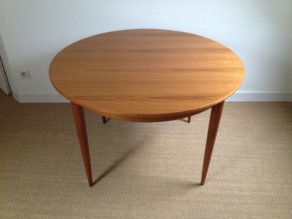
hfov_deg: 52.6
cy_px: 110
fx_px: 295
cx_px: 146
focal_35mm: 35
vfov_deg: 40.7
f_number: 2.4
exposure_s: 1/15
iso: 500
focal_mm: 4.28
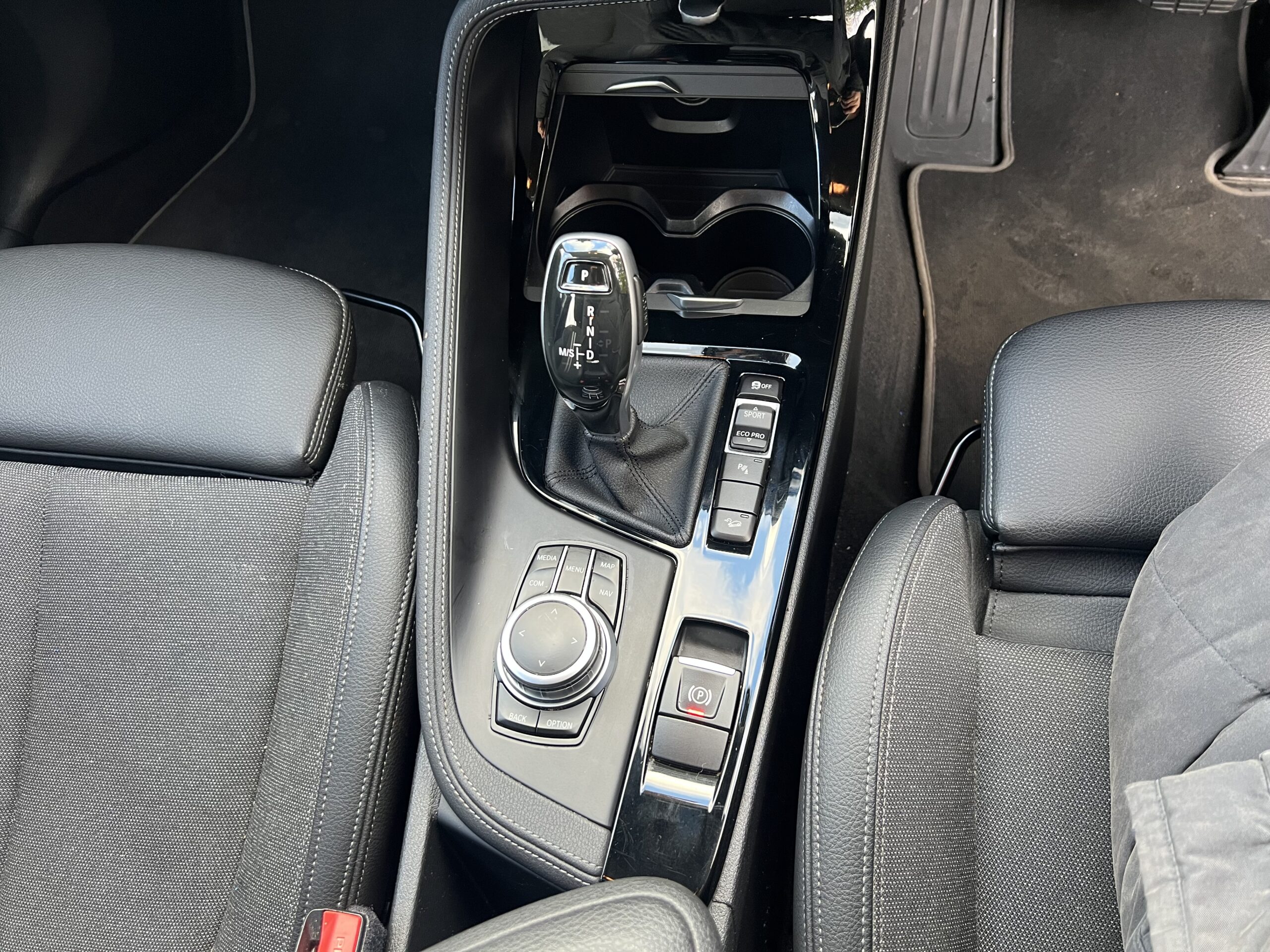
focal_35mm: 26
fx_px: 954
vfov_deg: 53.1
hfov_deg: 67.3
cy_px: 476
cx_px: 635
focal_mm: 5.7
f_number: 1.5
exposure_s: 1/60
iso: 160
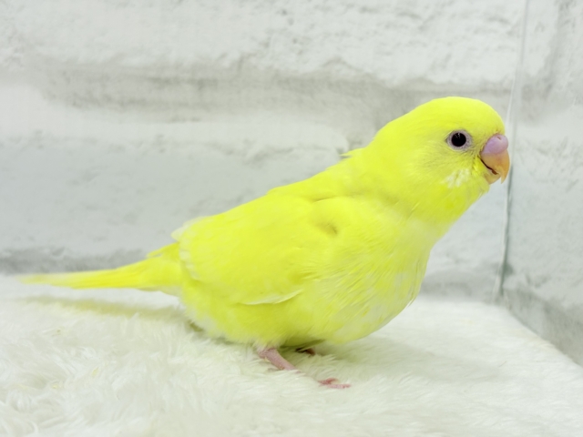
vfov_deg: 28.0
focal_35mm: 52
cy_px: 218
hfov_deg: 36.8
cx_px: 292
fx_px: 876
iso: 32
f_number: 1.6
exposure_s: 1/50
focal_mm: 5.96
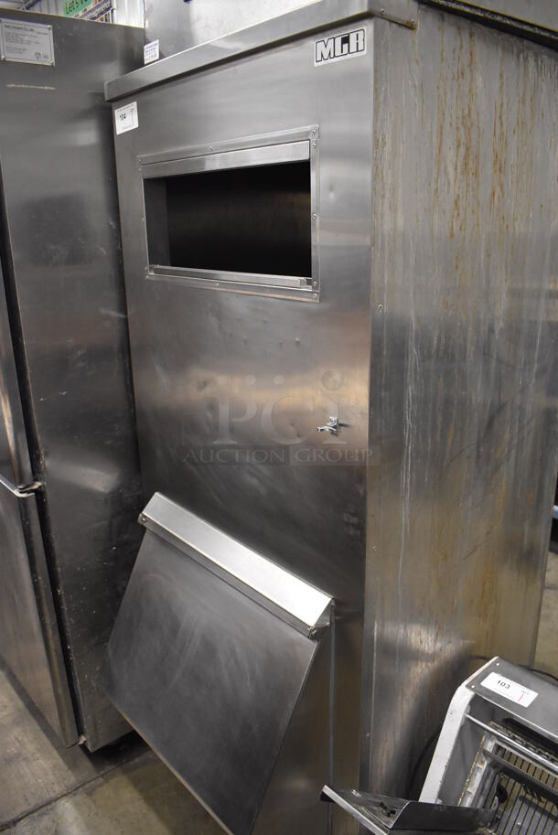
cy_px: 418
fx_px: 627
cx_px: 279
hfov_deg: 48.0
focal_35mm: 27
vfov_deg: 67.3
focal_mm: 18
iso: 2200
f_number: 3.5
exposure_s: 1/125
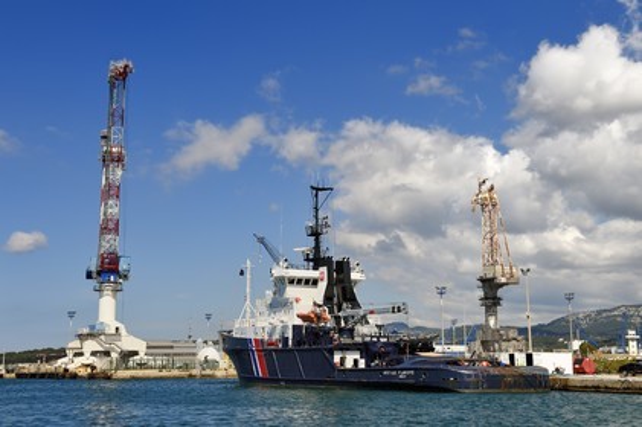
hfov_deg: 38.2
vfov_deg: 25.9
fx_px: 927
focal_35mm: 52
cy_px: 214
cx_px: 321
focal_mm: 52
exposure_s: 1/500
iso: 200
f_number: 11
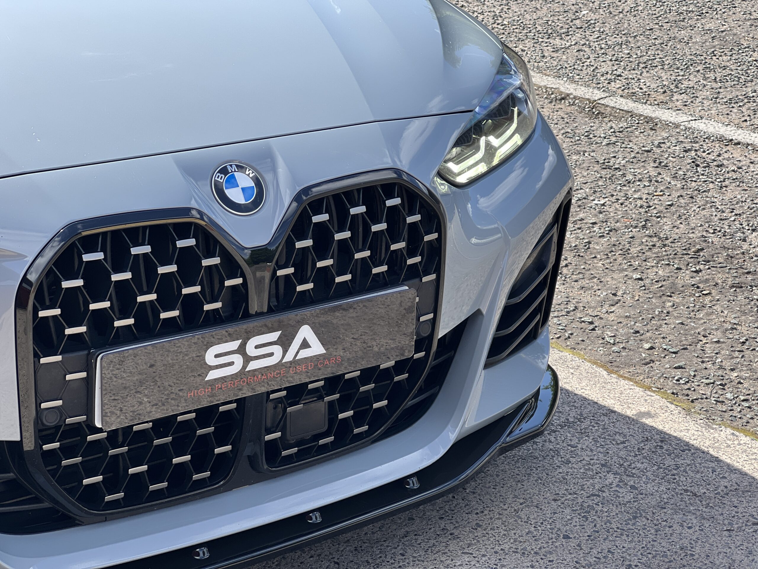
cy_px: 284
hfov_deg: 25.3
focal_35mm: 77
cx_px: 379
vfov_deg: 19.1
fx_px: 1686
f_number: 2.8
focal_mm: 9
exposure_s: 1/210
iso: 25
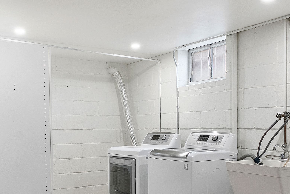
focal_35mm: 46
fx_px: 371
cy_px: 131
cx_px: 139
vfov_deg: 29.1
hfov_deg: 42.7
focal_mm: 17
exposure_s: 1/8
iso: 640
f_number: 8
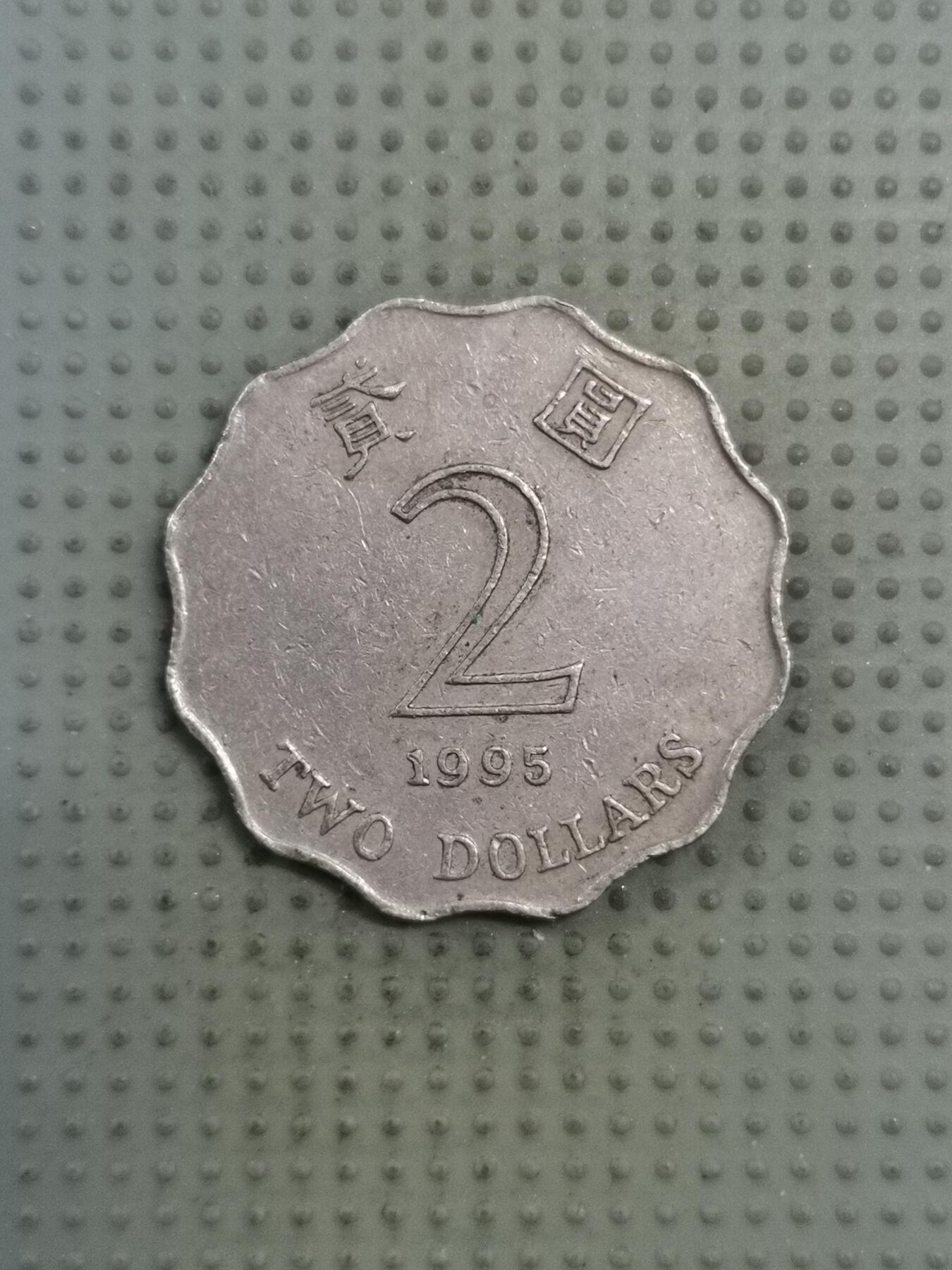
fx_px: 1907
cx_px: 476
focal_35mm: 52
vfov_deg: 36.8
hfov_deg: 28.0
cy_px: 635
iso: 320
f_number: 1.8
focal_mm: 4.75
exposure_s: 1/30
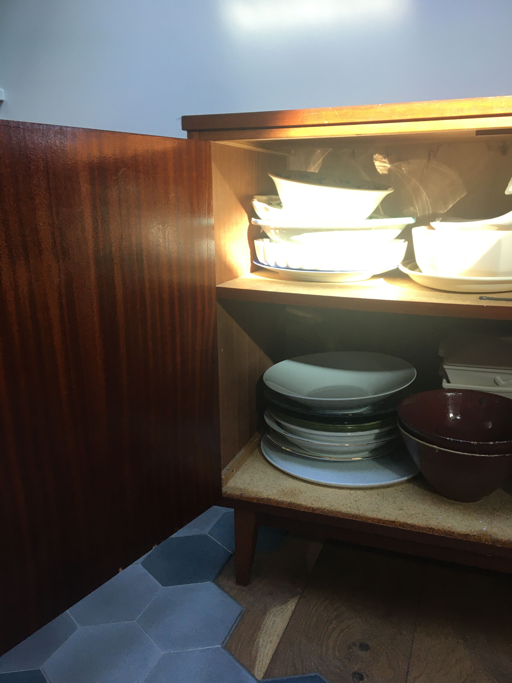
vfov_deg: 61.7
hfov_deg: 48.2
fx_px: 572
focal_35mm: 29
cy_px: 342
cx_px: 256
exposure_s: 1/33
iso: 40
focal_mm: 4.15
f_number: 2.2
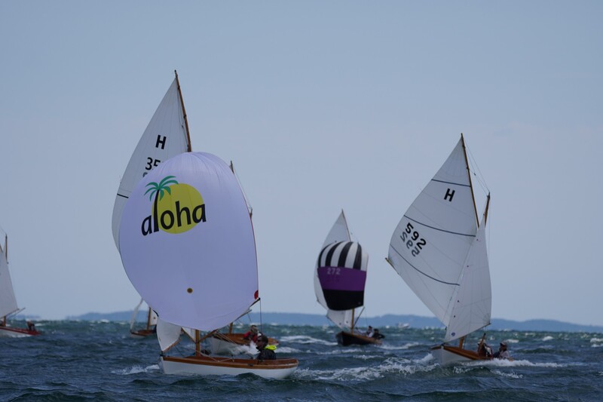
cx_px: 302
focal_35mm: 322
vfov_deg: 4.3
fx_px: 5400
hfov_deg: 6.4
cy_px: 201
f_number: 5.6
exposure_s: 1/1250
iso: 100
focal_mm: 215
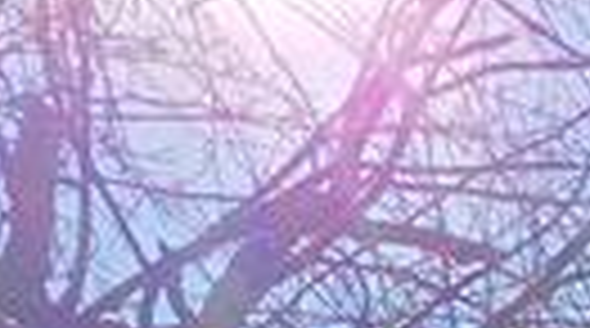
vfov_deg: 6.6
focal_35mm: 111
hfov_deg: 12.4
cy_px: 1546
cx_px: 1608
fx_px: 1733
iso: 40
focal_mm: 2.2
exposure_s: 1/1663
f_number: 1.9
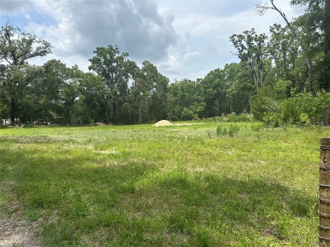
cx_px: 165
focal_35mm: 24
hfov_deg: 71.6
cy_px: 124
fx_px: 229
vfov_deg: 56.8
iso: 80
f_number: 1.78
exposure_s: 1/3717
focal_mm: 6.86
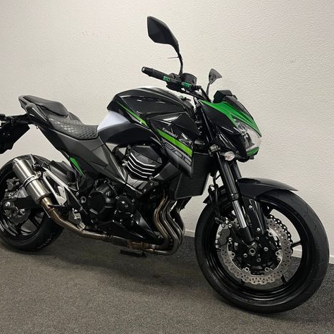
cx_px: 161
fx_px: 338
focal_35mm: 31
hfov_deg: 52.5
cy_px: 166
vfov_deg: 52.5
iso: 80
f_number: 1.6
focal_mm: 5.1
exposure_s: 1/50
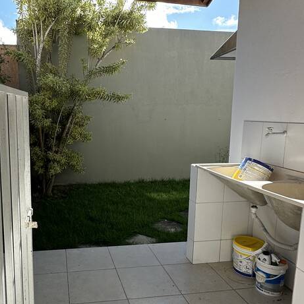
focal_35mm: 29
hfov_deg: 54.3
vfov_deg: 55.6
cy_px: 155
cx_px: 98
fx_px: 288
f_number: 2.2
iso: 40
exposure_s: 1/540
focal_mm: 2.22
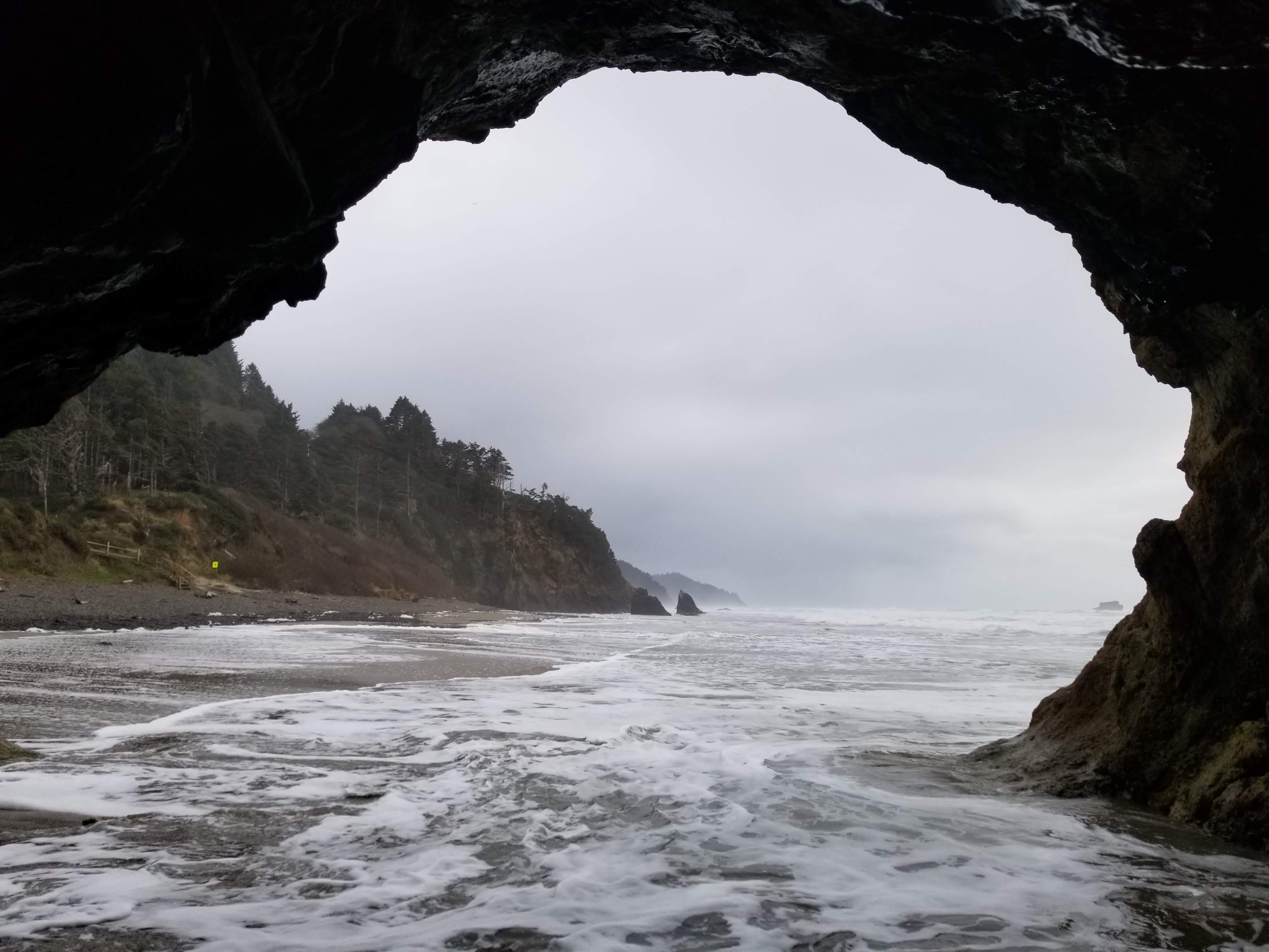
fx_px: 953
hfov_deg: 67.3
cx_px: 634
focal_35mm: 26
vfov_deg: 53.1
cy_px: 476
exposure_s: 1/680
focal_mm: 4.25
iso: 50
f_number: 1.7
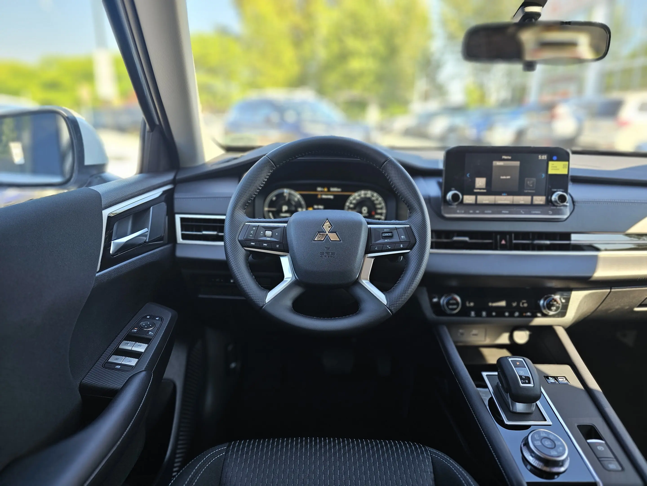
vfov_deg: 58.9
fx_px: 430
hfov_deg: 73.9
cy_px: 243
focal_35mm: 23
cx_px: 324
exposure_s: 1/120
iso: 50
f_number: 1.7
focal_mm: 6.3
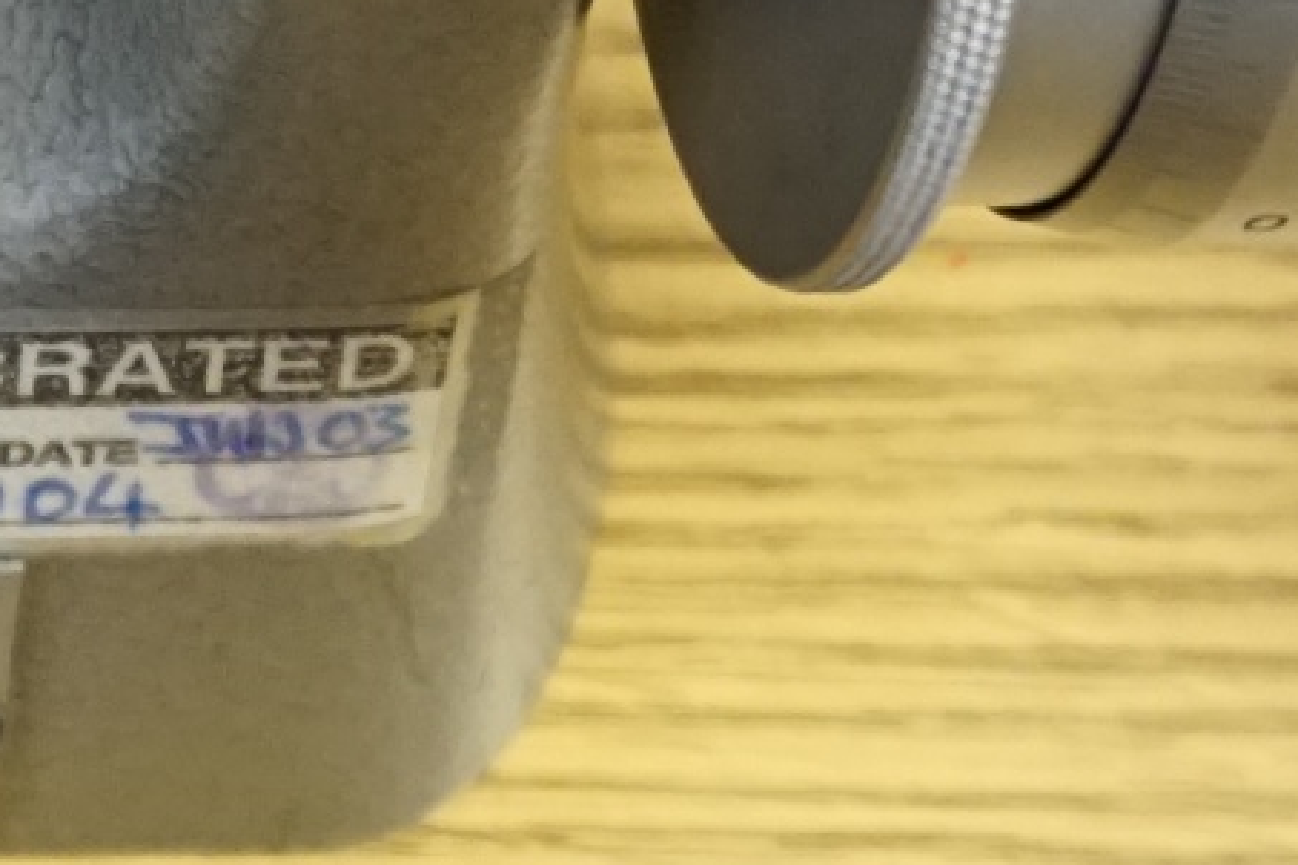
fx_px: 6237
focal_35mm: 173
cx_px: -841
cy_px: -375
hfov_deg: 11.2
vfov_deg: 7.8
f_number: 3.5
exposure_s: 1/60
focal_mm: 16
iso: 1600
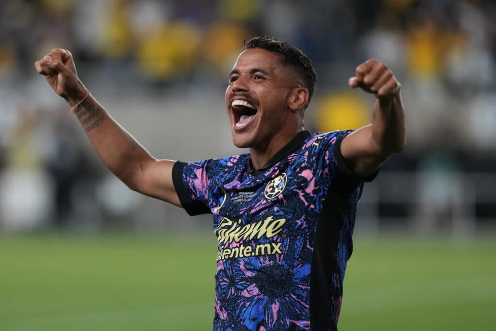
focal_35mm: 300
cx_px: 248
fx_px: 4134
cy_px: 166
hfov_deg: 6.9
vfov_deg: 4.6
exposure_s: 1/2500
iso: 4000
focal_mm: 300
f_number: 3.2
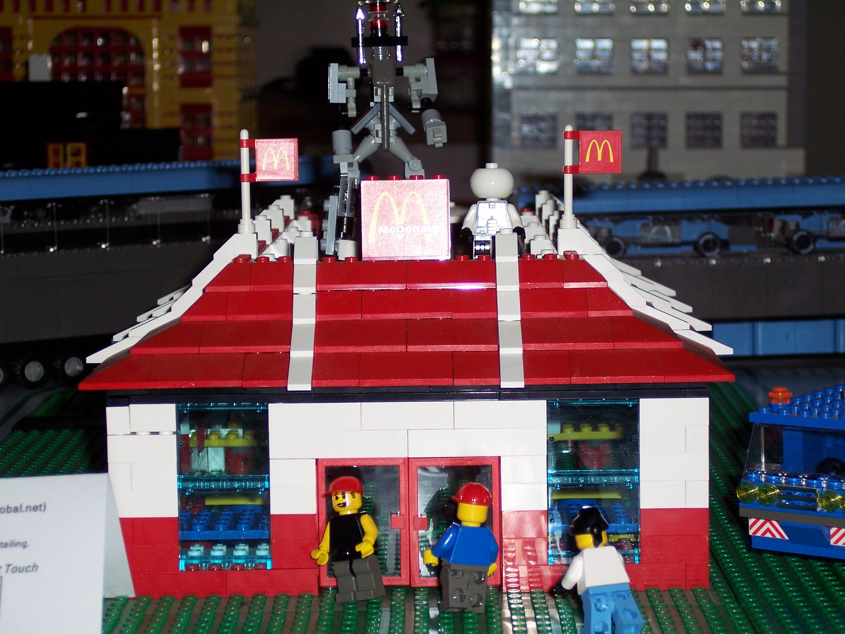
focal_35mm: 104
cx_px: 422
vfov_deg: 14.2
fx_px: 2539
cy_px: 317
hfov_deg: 18.9
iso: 100
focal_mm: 21.3
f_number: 4.8
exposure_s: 1/125
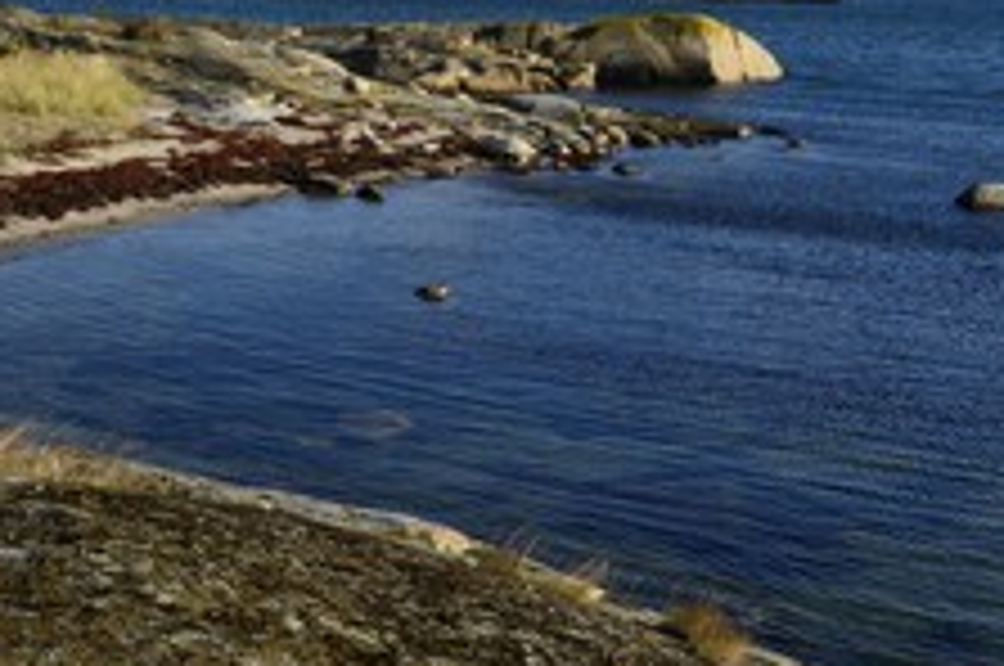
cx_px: 131
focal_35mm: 66
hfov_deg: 29.5
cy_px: 122
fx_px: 1838
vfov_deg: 20.3
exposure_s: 1/250
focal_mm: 35
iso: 200
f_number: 13
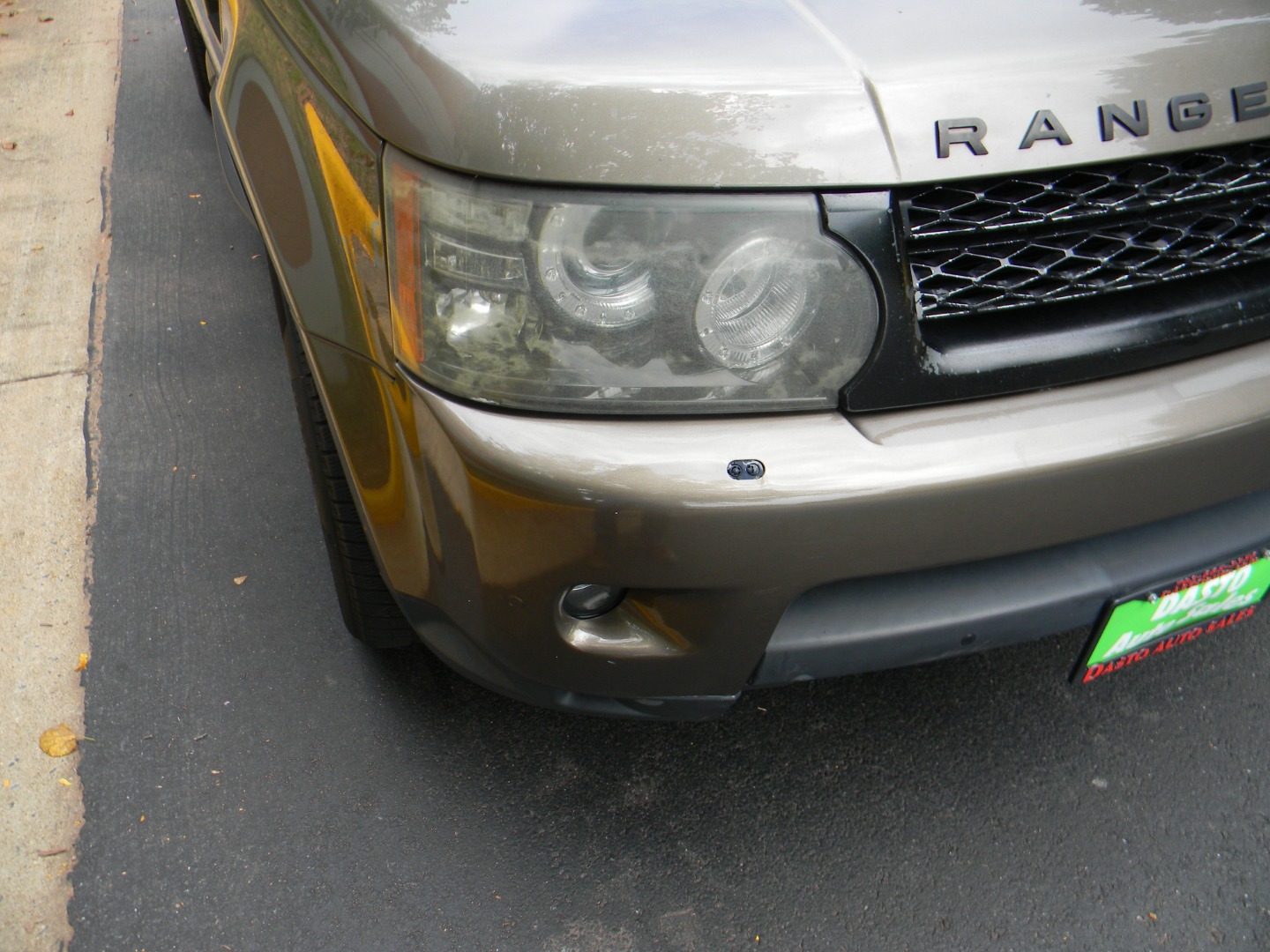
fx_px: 1027
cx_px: 635
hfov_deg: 63.4
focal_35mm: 28
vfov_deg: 49.7
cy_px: 476
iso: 80
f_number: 3.5
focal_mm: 5
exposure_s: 1/222
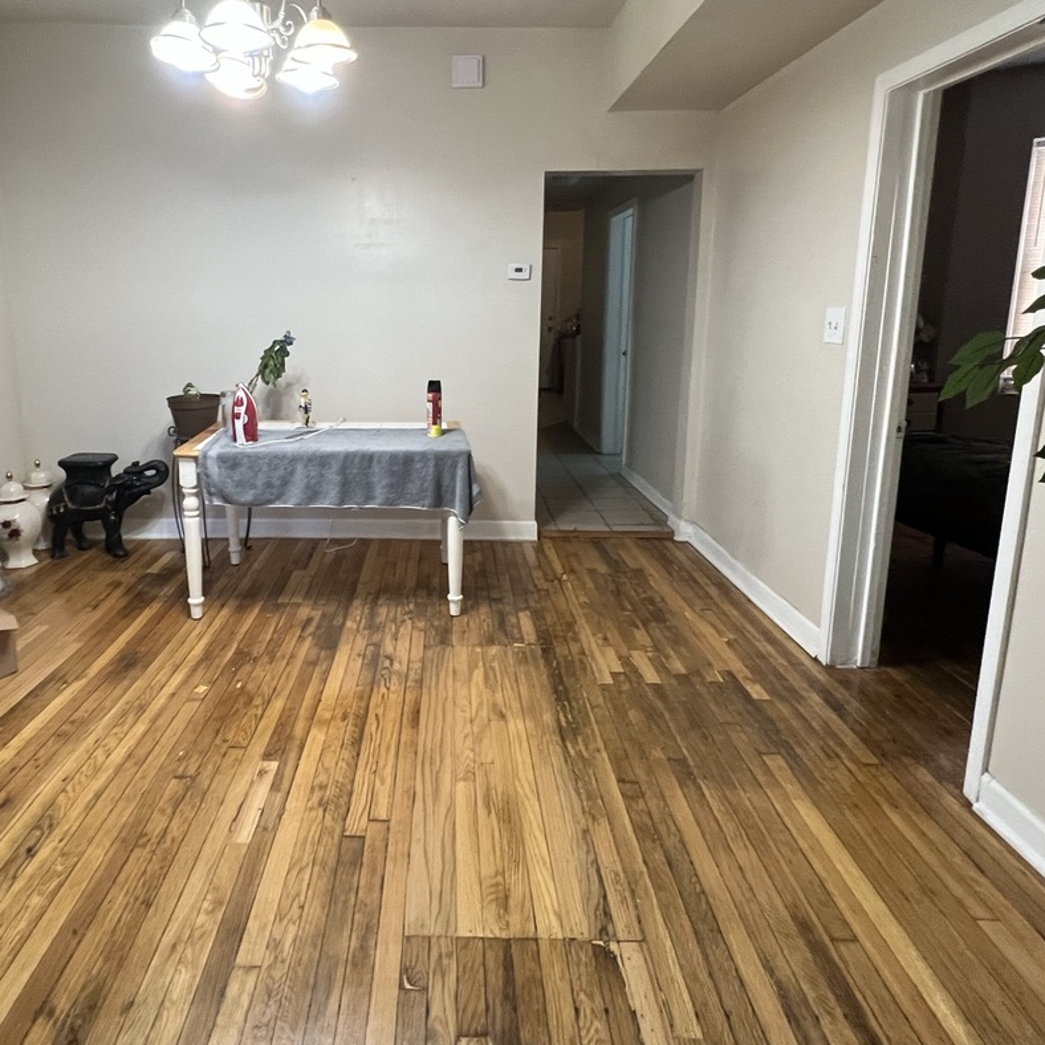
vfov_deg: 71.8
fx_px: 717
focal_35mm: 21
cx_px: 438
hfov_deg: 71.6
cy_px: 450
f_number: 1.8
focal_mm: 1.57
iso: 250
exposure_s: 1/60
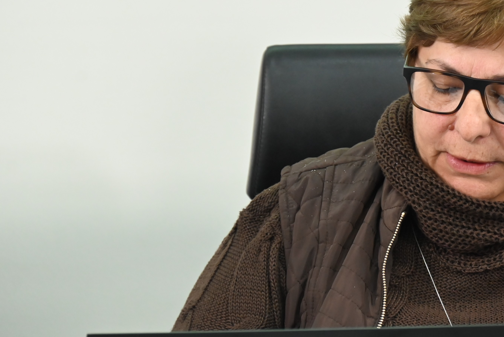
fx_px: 4215
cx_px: 519
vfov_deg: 4.6
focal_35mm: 301
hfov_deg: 6.8
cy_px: 216
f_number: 6.3
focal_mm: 135
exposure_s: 1/125
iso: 2800
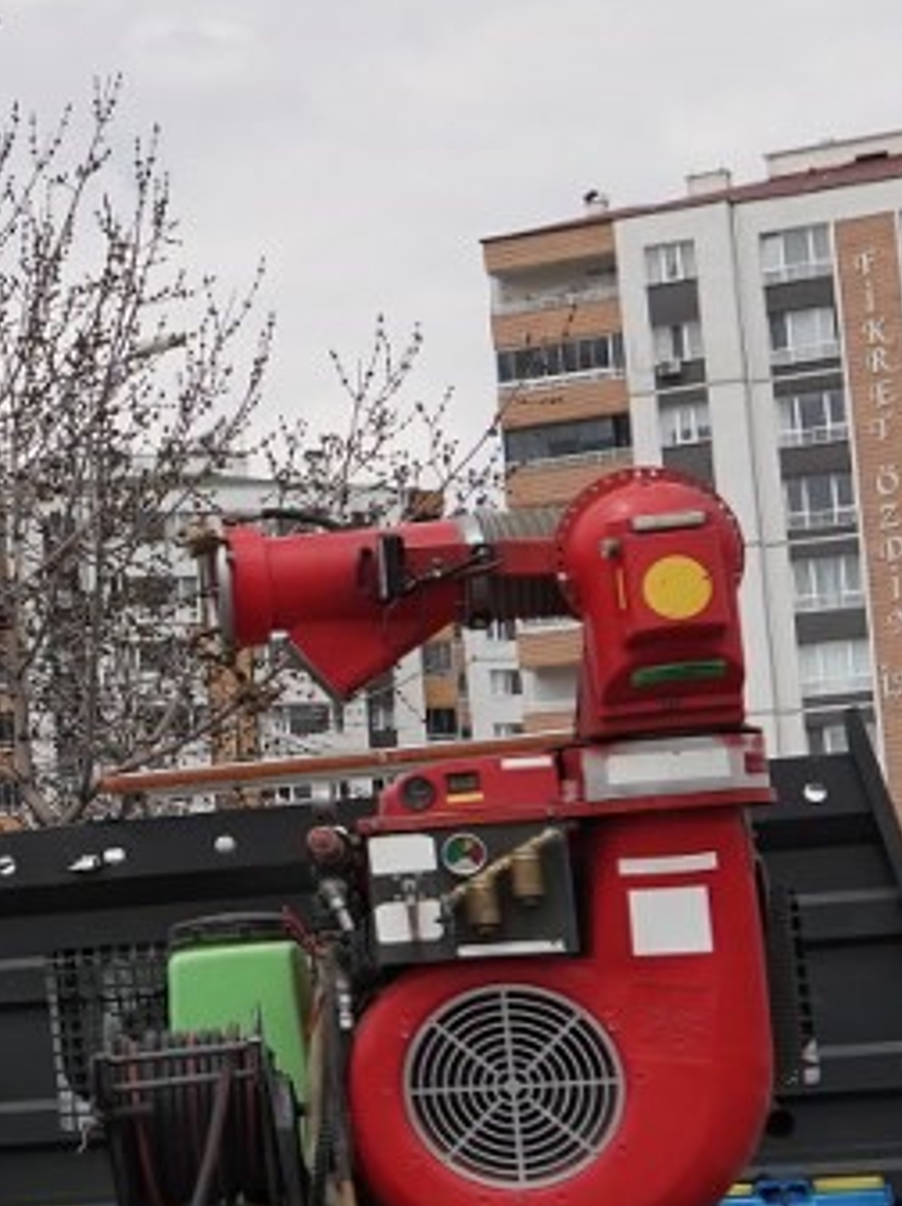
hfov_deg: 11.3
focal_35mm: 108
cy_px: 712
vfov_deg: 18.2
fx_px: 3759
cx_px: -1280
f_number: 4.5
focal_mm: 24
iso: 1000
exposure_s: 1/8000
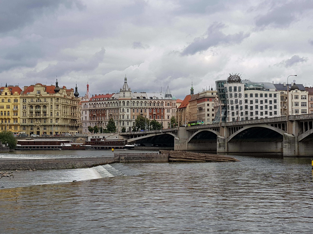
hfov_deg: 67.3
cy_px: 117
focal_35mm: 26
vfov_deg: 53.1
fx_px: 235
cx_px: 156
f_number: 1.7
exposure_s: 1/1596
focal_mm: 4.2
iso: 40
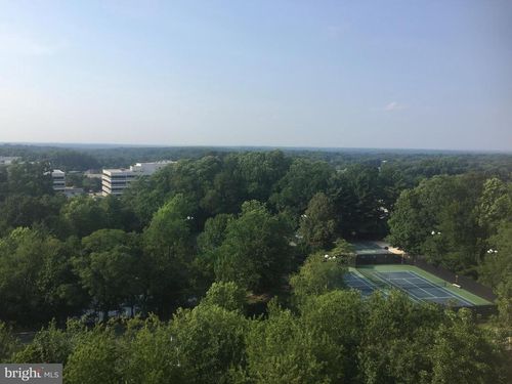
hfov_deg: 61.7
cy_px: 192
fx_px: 429
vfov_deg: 48.2
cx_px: 256
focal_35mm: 29
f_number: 2.2
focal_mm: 4.15
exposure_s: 1/1412
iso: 32
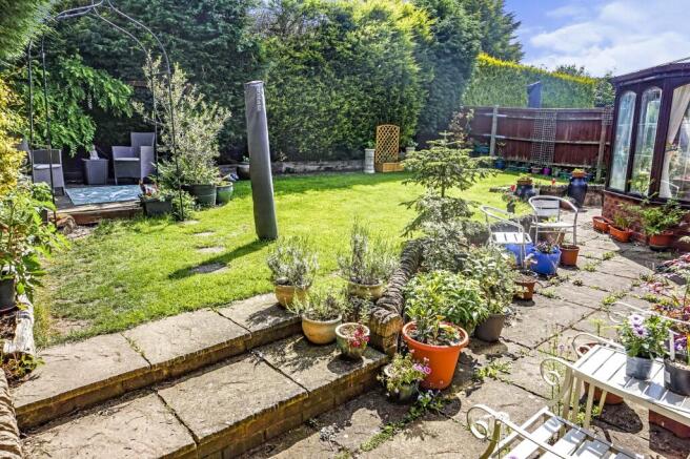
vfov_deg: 53.1
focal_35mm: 24
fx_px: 460
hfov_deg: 73.8
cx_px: 345
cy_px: 230
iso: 100
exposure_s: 1/80
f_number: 11
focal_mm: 16
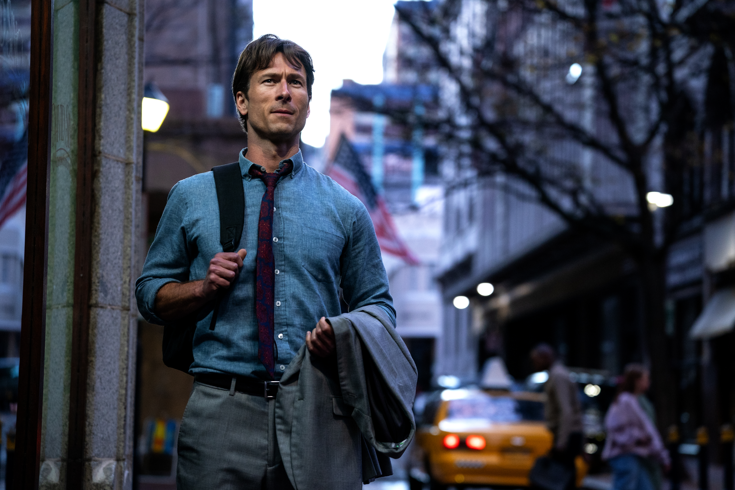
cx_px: 368
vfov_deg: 14.9
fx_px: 1868
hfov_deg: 22.3
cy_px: 245
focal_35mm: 92
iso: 1600
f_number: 3.2
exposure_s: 1/200
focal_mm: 91.5
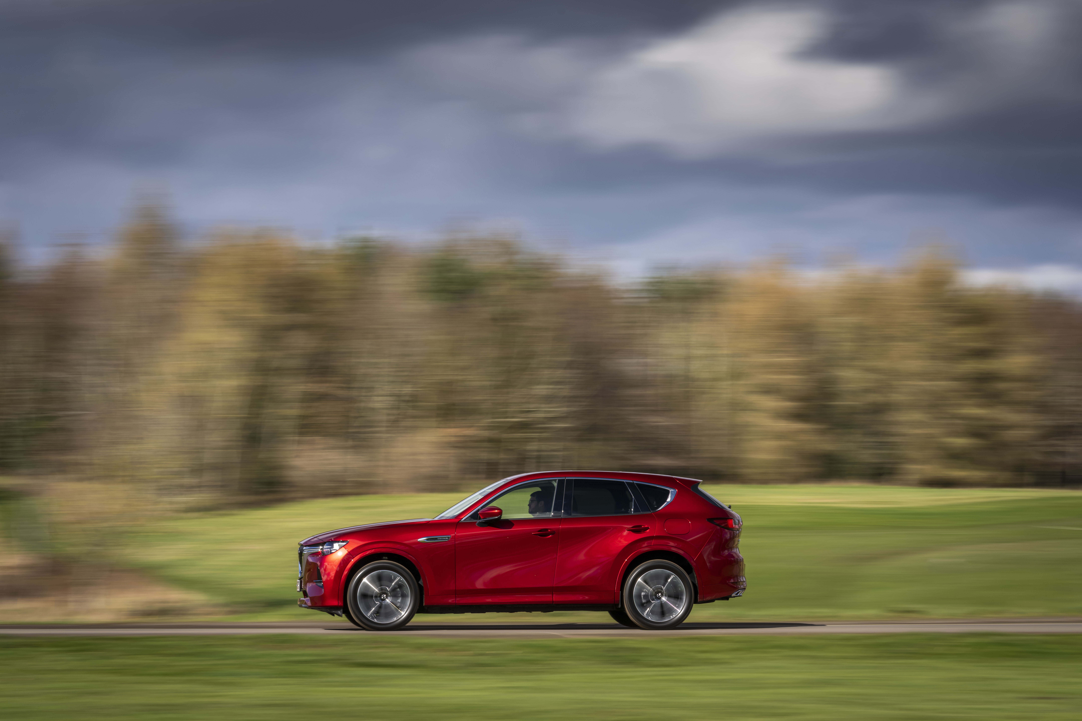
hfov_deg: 17.6
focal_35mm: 116
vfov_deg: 11.8
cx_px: 541
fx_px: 3486
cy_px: 360
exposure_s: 1/30
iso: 50
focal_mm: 116
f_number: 14
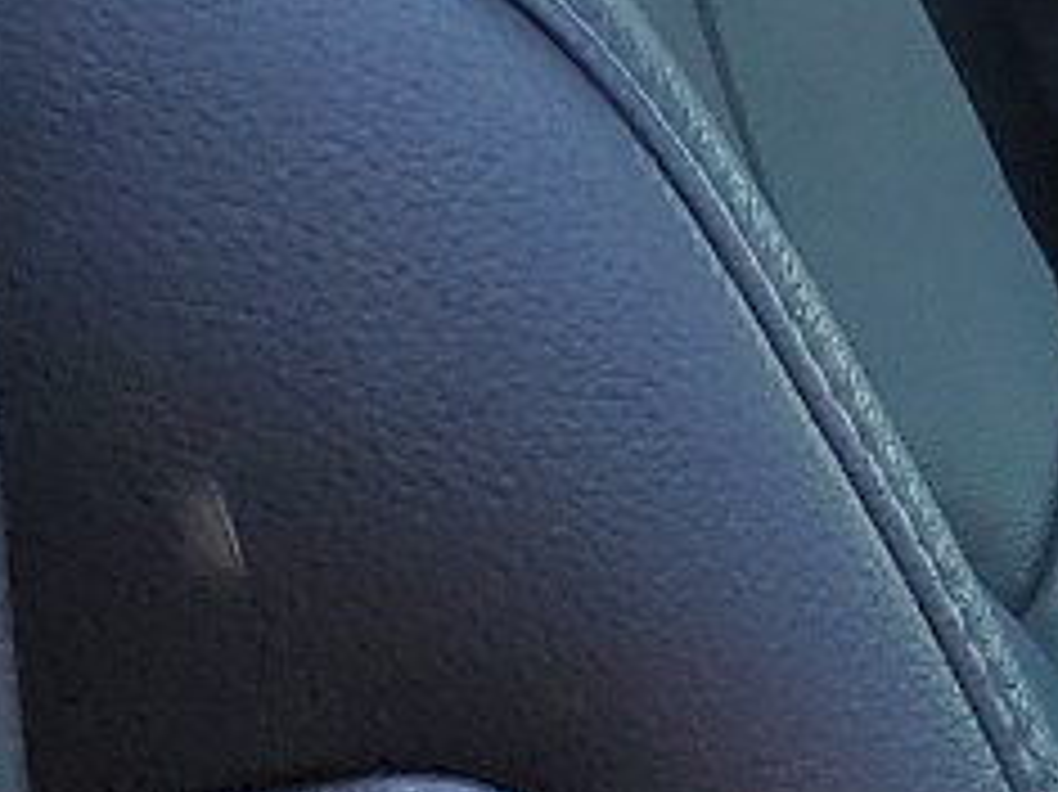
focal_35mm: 177
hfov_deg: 9.0
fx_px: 5407
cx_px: 3210
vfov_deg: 8.3
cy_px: 932
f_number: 1.5
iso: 50
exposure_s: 1/145
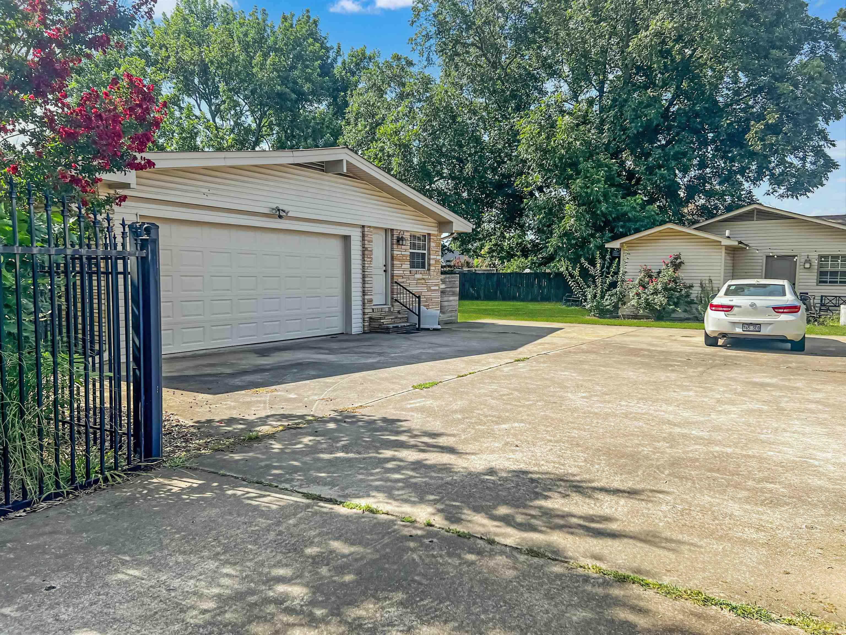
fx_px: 635
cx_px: 423
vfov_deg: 53.1
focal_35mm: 26
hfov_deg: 67.3
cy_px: 318
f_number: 1.5
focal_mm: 5.7
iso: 50
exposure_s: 1/2000
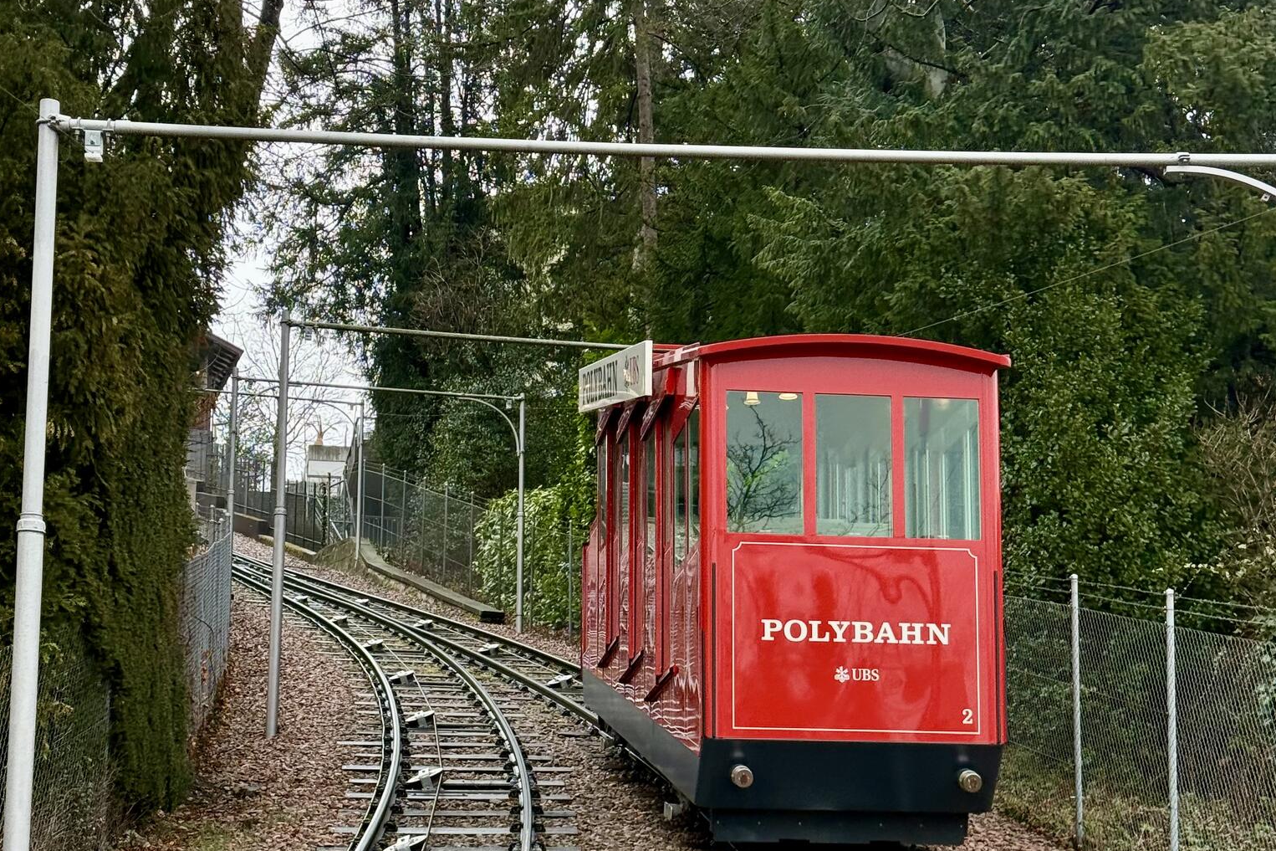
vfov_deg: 20.1
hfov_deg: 30.1
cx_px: 636
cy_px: 659
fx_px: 2374
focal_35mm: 67
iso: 125
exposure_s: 1/202
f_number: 1.78
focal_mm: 6.76
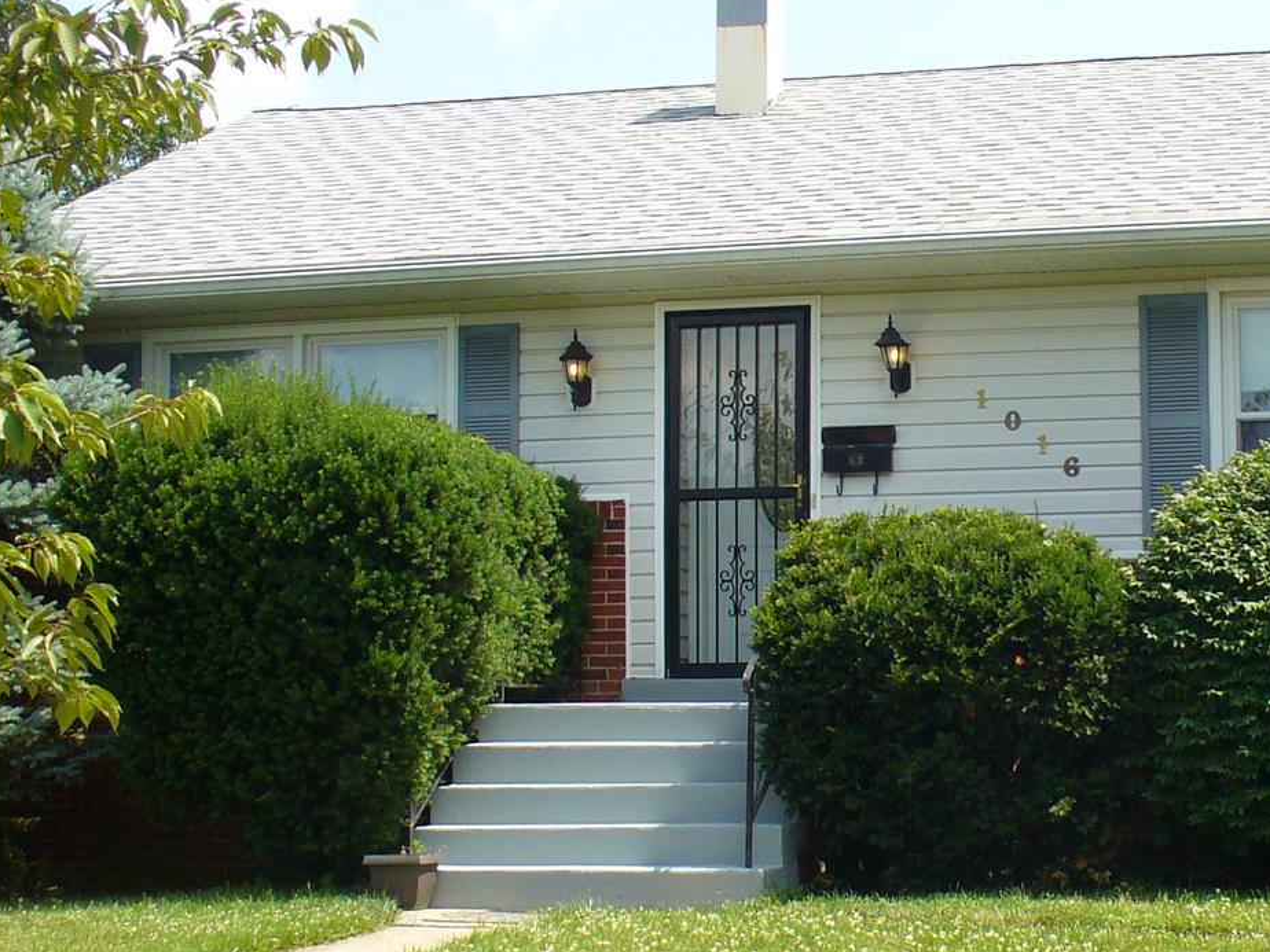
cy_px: 559
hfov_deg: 23.1
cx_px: 1197
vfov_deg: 18.0
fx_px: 3008
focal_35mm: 82
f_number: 5.6
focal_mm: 6.1
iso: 80
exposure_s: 1/160
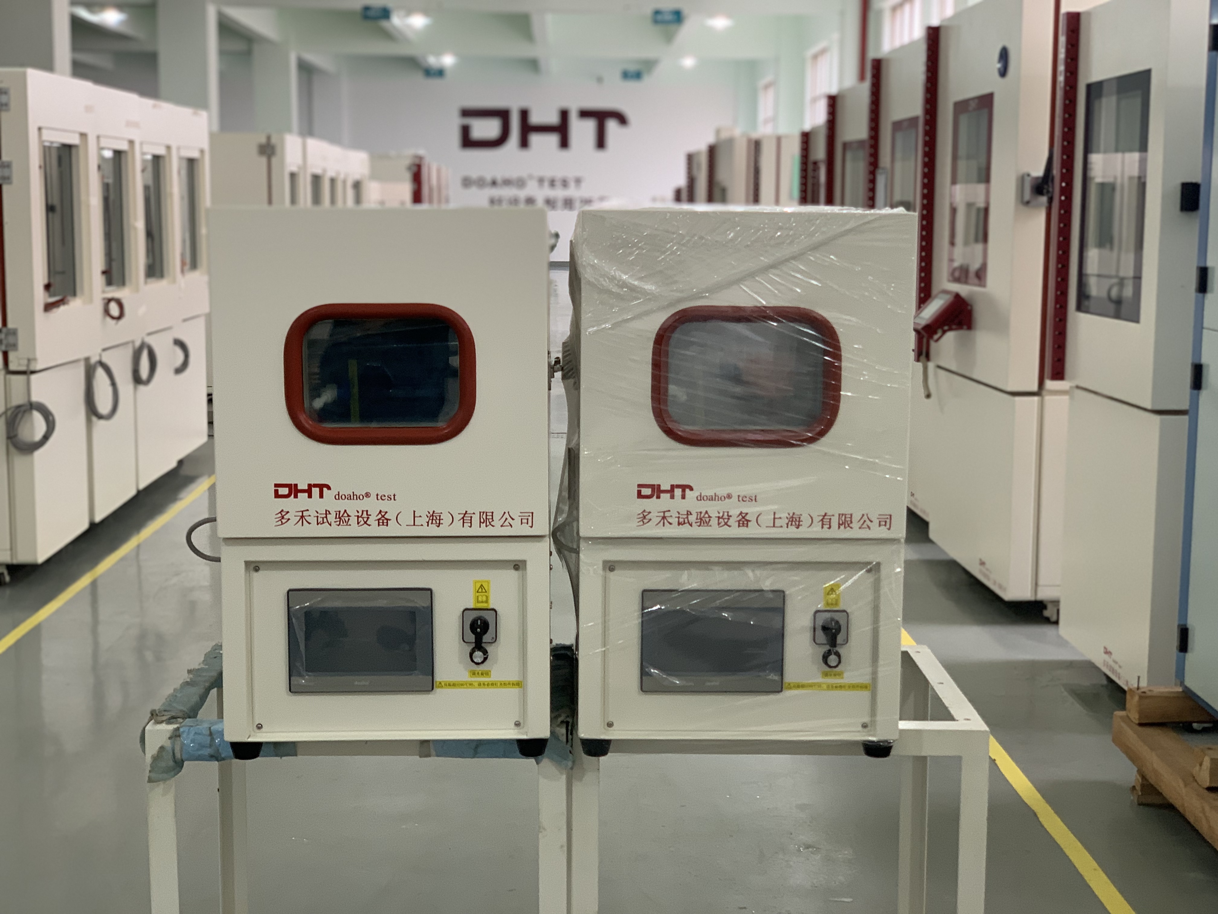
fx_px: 1830
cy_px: 457
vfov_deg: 28.0
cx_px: 609
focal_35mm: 52
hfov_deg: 36.8
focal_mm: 6
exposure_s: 1/50
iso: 80
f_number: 2.4
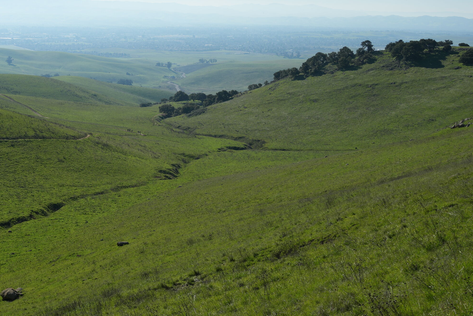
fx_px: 801
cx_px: 162
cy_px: 87
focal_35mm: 61
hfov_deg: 32.6
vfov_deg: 22.1
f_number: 5
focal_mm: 28
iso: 100
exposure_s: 1/1000
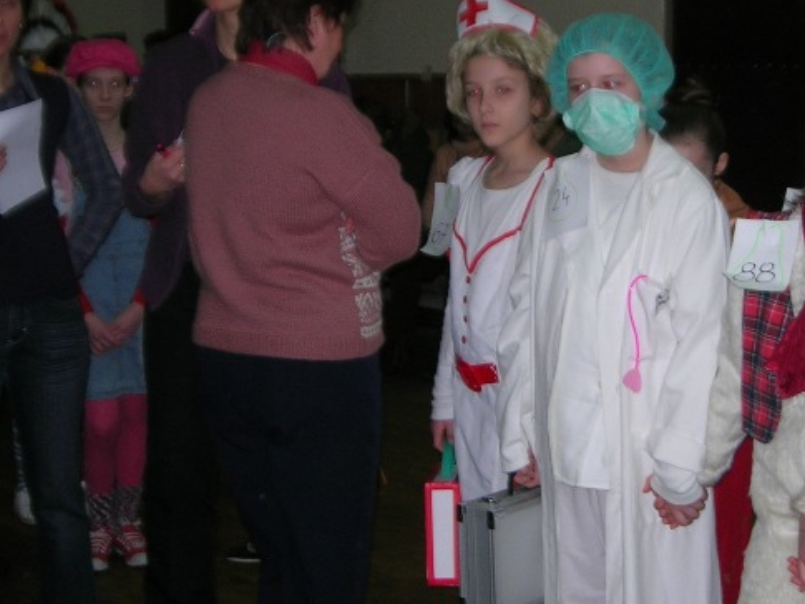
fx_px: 1652
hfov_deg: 27.1
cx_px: 585
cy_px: 264
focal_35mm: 71
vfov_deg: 20.7
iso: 64
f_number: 2.8
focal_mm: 7.8
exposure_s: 1/60.1
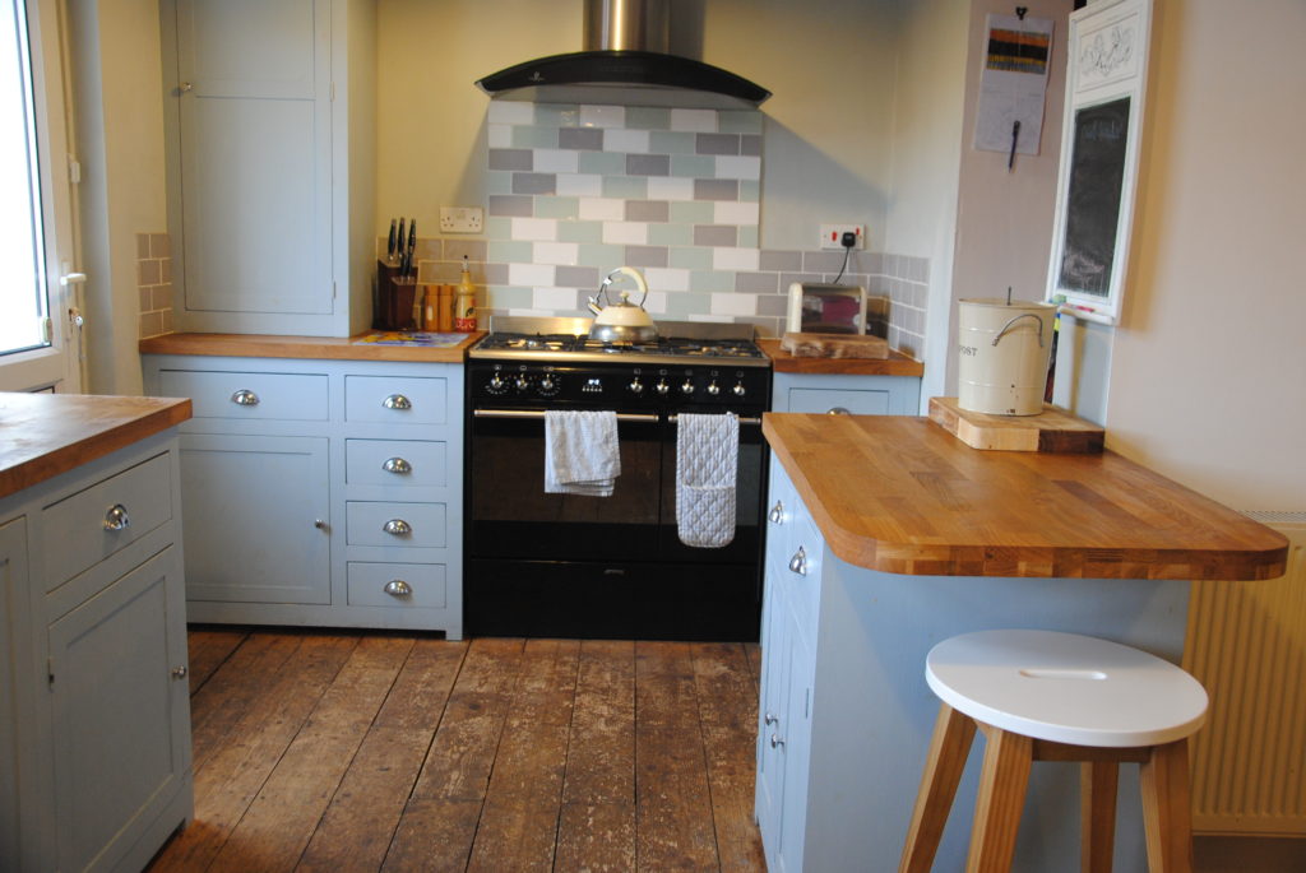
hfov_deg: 57.2
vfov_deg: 40.1
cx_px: 653
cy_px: 436
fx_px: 1198
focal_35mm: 33
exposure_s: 1/30
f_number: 3.8
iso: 450
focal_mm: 22
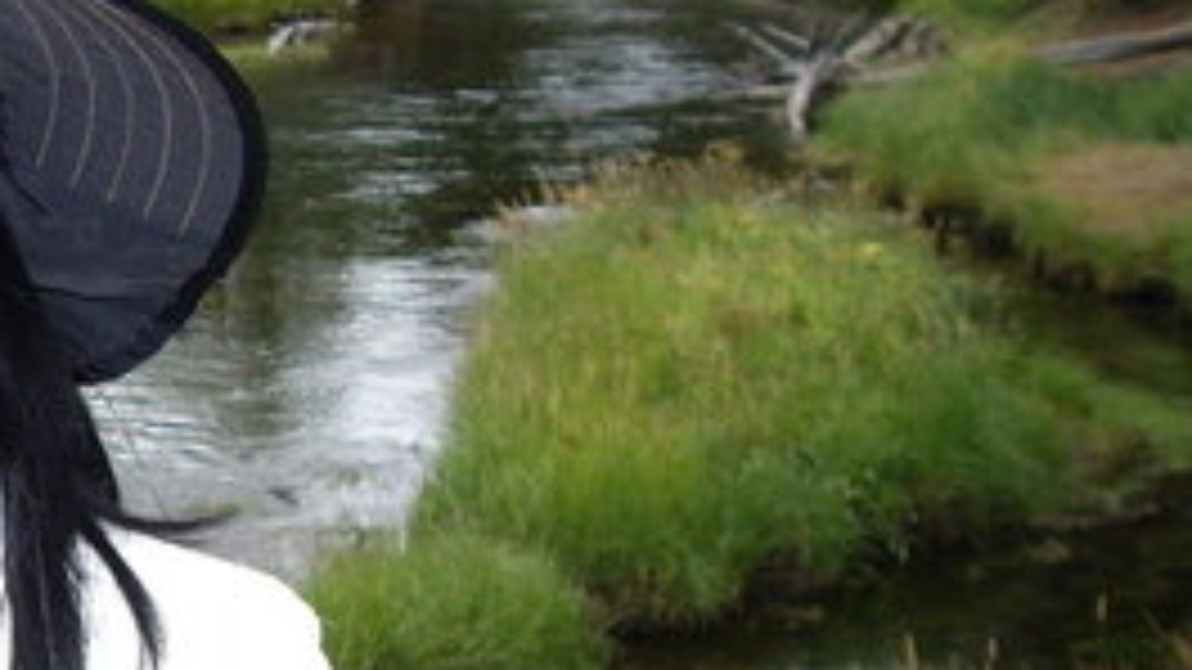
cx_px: -126
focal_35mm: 100
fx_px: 3160
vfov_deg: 12.1
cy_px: 387
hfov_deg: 20.4
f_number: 2.7
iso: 100
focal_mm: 6.2
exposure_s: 1/250
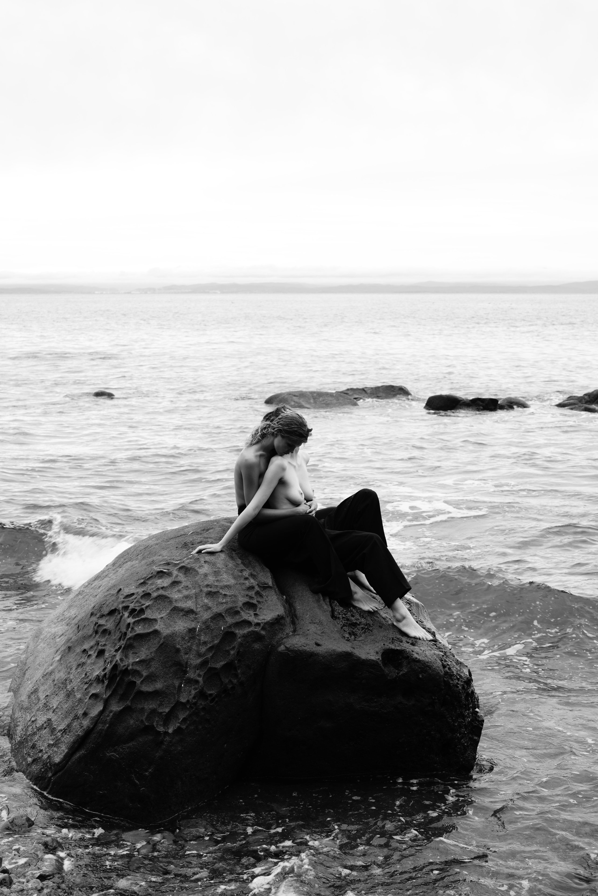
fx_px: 1246
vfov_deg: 39.6
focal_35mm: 50
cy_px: 448
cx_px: 299
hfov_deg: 27.0
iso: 100
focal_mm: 50
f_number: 5.6
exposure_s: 1/100
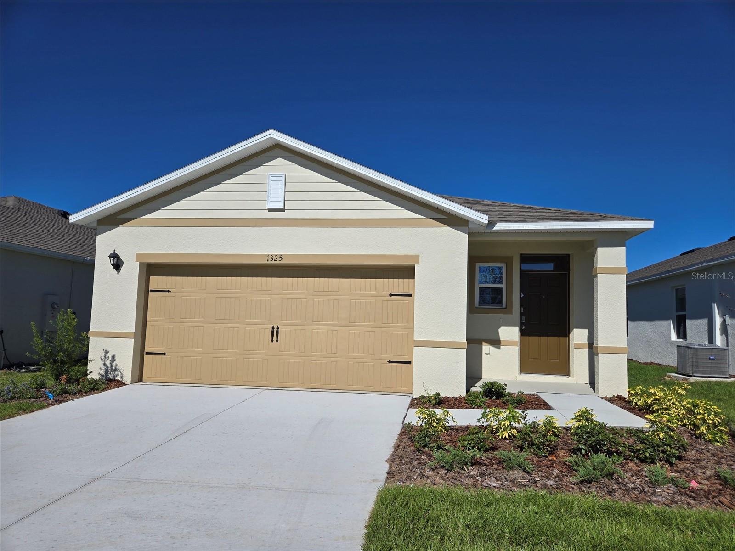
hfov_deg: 73.9
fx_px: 488
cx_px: 368
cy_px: 276
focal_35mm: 23
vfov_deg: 58.9
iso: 25
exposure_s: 1/5543
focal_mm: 5.4
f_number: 1.8
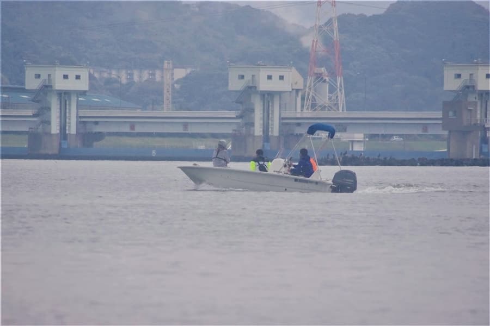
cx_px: 245
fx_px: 5308
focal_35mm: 390
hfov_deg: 5.3
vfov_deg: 3.5
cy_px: 163
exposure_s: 1/800
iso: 800
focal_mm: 260
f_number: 7.1
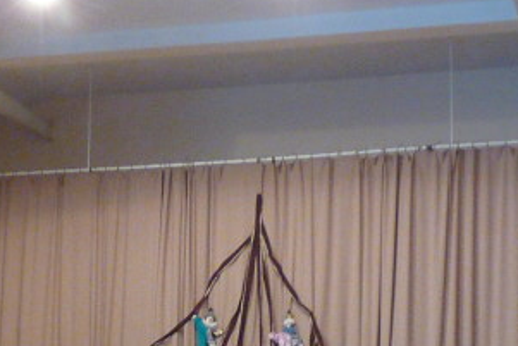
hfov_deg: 19.2
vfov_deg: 12.7
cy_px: 374
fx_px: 1526
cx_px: 145
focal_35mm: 106
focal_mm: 4.8
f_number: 2.8
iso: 400
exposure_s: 1/8
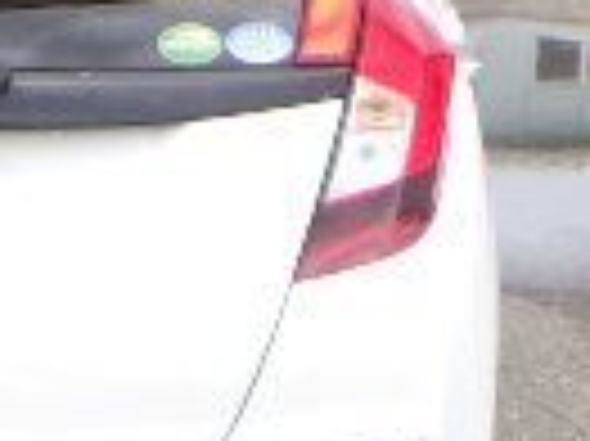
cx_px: 284
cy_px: 1040
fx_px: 2333
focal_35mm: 137
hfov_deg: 14.4
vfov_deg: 9.6
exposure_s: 1/320
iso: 125
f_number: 4.2
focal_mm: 5
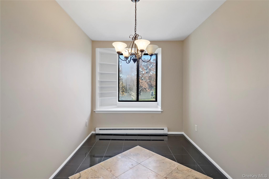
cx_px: 134
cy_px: 90
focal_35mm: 17
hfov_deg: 93.3
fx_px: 127
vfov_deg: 70.4
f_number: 7.1
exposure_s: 1/3
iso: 250
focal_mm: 17
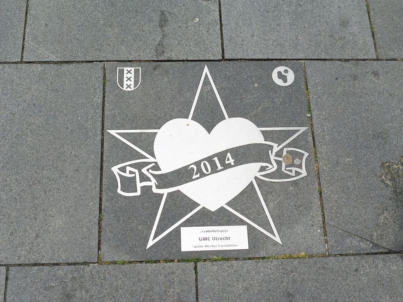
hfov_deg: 40.5
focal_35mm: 47
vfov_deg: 30.8
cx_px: 202
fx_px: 547
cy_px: 151
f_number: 5
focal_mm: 8.5
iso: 100
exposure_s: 1/400
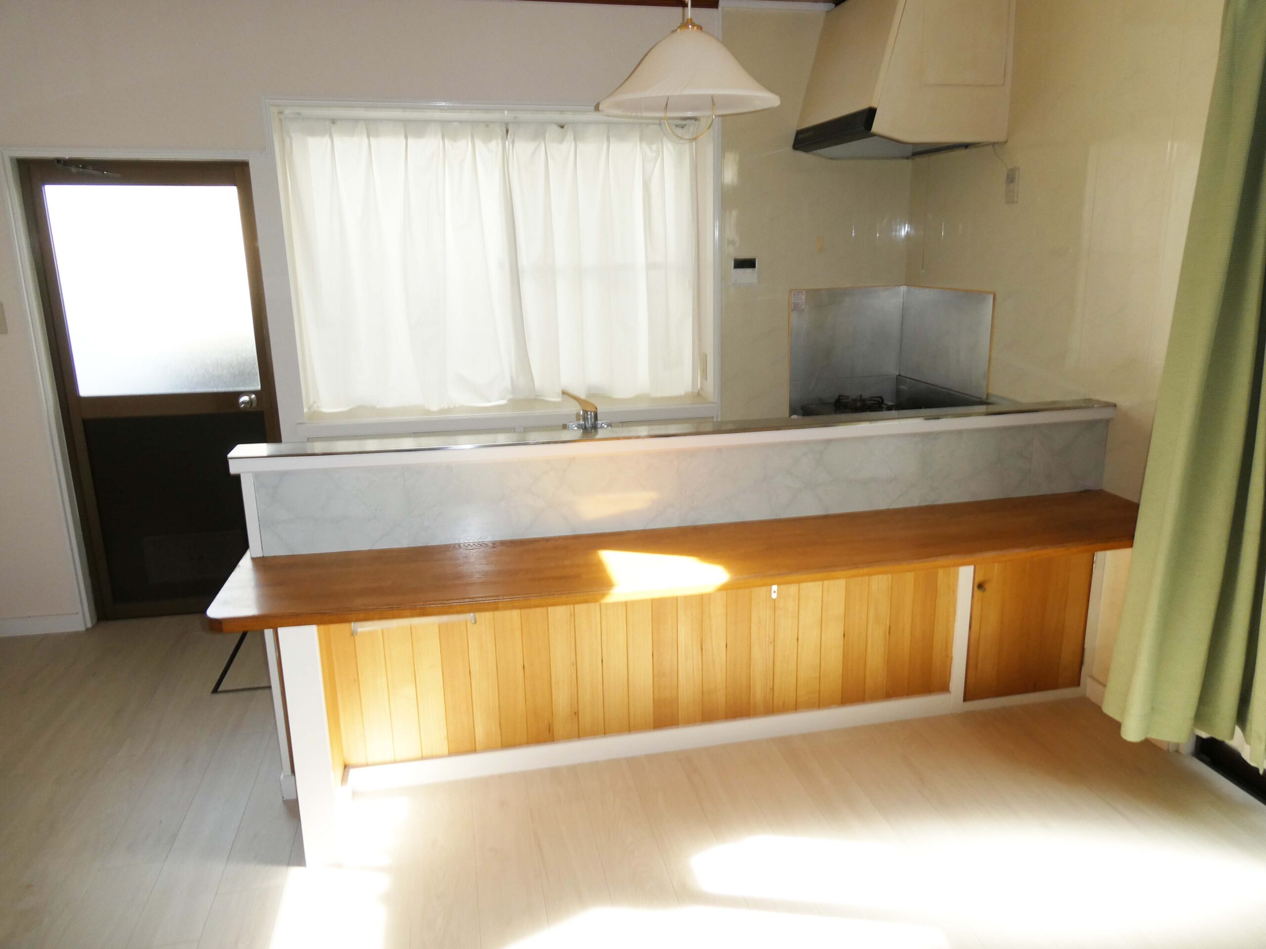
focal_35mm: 24
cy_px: 474
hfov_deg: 71.6
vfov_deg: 56.8
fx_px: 878
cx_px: 633
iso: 100
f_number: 3.3
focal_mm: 4.3
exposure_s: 1/60
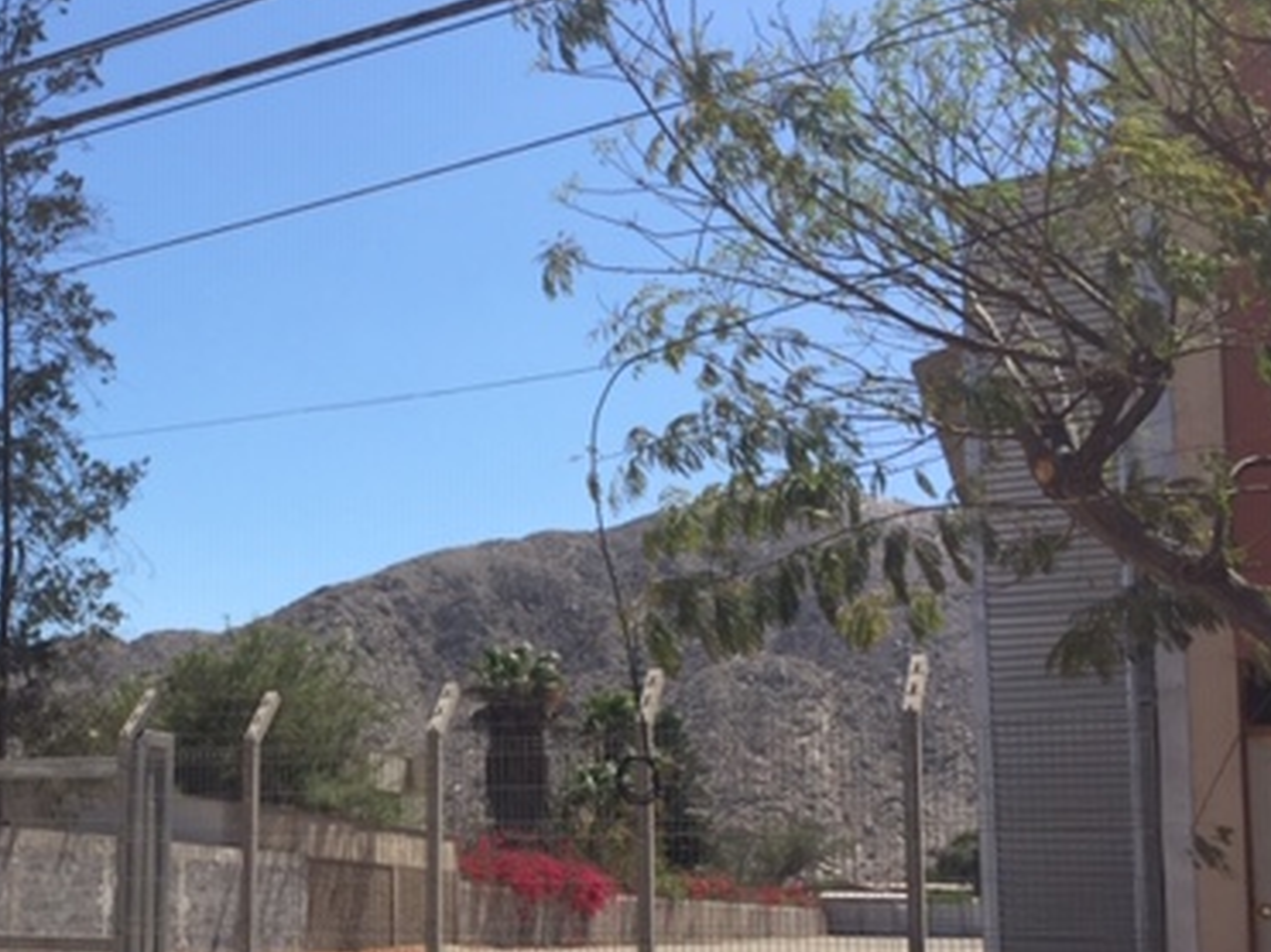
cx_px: 199
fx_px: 1835
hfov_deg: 36.5
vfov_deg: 28.7
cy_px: 716
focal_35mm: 50
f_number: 2.2
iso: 32
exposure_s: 1/2198
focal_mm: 4.15
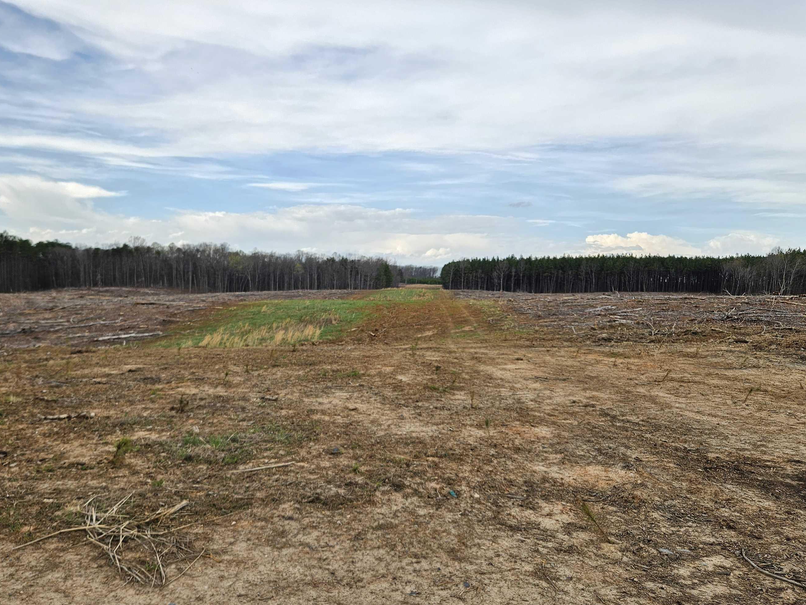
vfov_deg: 51.2
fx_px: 629
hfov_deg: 65.2
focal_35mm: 27
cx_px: 371
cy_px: 345
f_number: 1.8
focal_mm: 5.4
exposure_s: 1/560
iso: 25
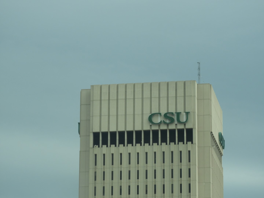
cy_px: 99
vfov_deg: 8.7
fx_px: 1297
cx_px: 132
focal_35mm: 170
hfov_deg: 11.6
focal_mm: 30.5
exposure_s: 1/160
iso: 100
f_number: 5.2
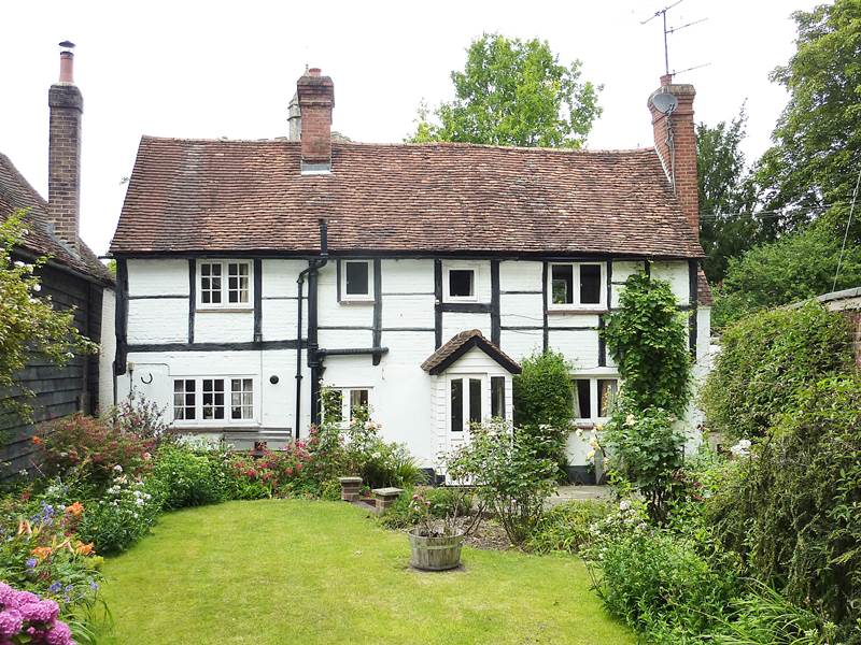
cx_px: 430
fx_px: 871
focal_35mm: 35
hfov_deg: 52.6
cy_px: 322
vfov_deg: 40.7
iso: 125
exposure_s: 1/160
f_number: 4
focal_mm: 5.7
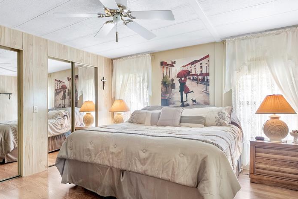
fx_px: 182
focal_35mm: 22
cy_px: 102
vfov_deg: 57.3
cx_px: 141
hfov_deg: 78.5
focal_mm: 10
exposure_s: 1/13
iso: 800
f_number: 8
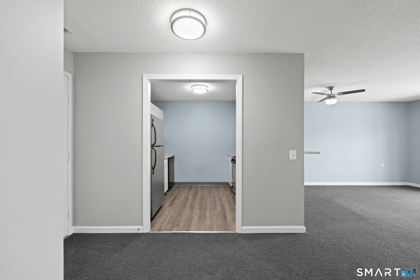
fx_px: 163
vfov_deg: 81.2
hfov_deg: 104.3
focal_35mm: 14
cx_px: 210
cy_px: 140
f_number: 9
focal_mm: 14
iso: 320
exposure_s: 1/3
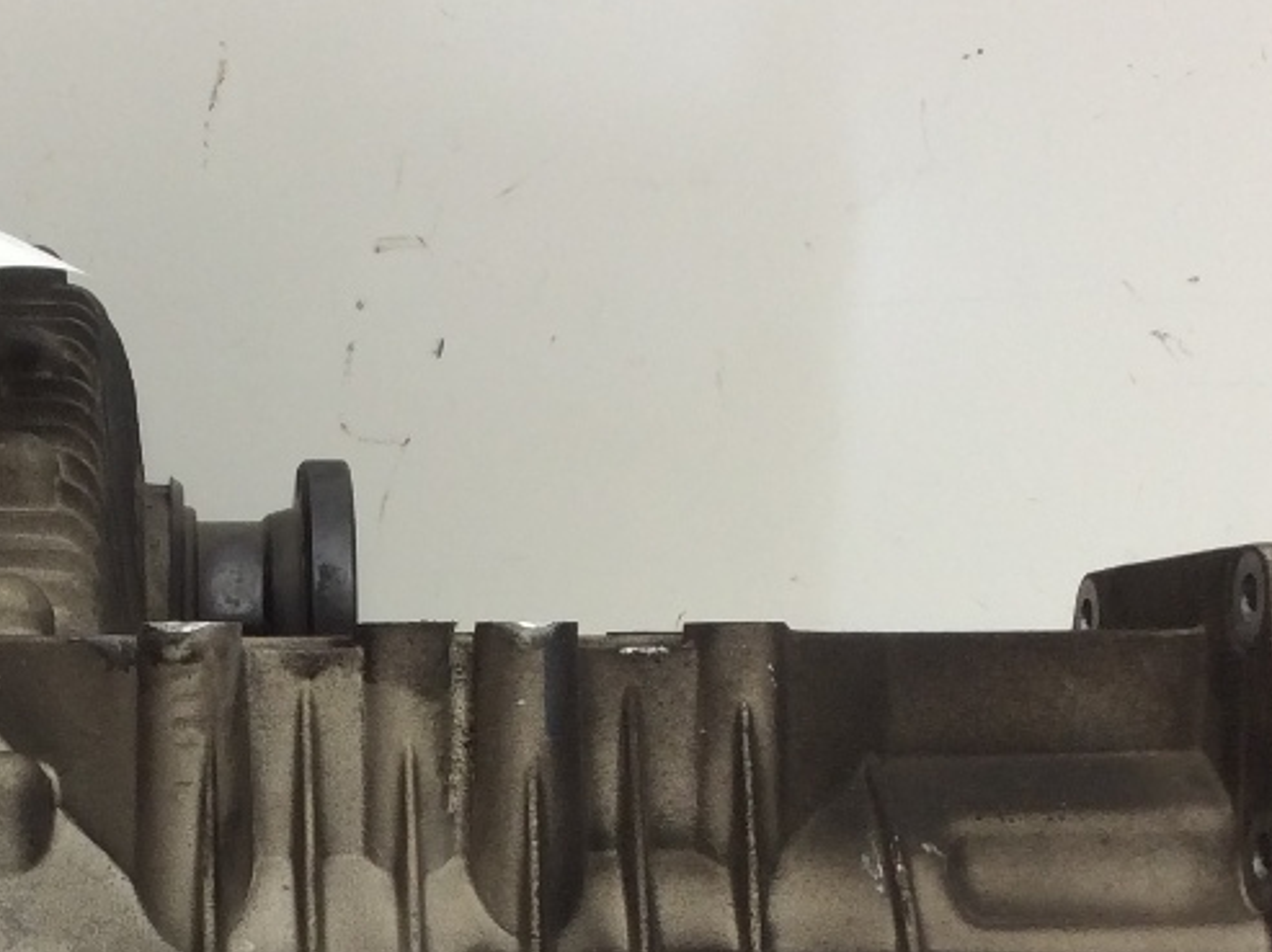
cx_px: 196
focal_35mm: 83
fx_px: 3048
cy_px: 877
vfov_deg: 17.5
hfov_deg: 23.1
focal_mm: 3.3
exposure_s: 1/40
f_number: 2.4
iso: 40
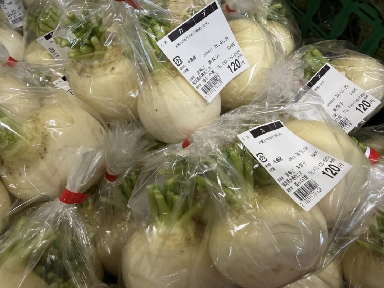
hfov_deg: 71.6
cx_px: 192
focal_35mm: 24
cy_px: 144
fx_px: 266
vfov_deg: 56.8
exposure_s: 1/120
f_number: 2.2
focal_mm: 2.22
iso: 250
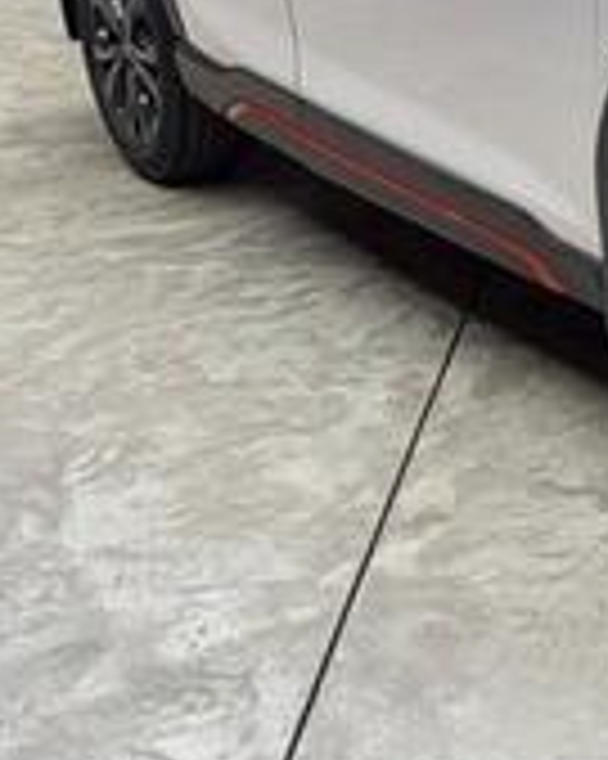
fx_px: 1576
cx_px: 1013
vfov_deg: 26.4
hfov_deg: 18.3
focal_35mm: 70
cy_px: 94
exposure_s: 1/182
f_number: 1.78
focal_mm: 6.76
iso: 64
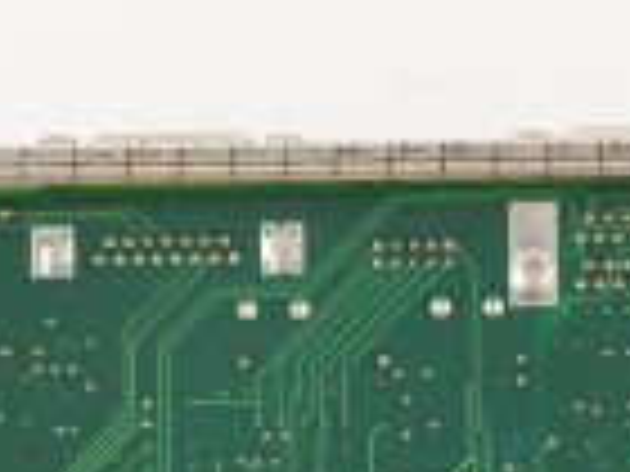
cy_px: 641
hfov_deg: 9.6
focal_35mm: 206
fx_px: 3749
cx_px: 536
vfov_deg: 7.1
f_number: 10
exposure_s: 1/125
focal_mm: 50
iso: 1600
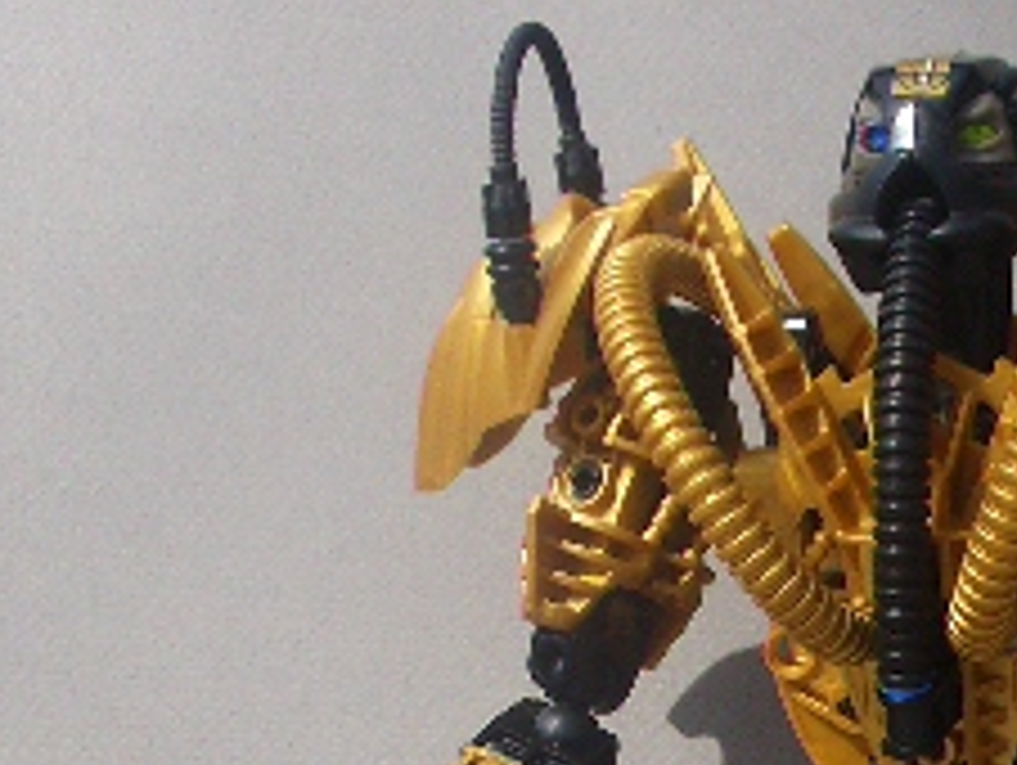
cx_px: 806
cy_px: 936
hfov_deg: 19.6
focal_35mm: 99
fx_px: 2912
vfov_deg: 14.5
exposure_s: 1/250
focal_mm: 5.8
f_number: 4.3
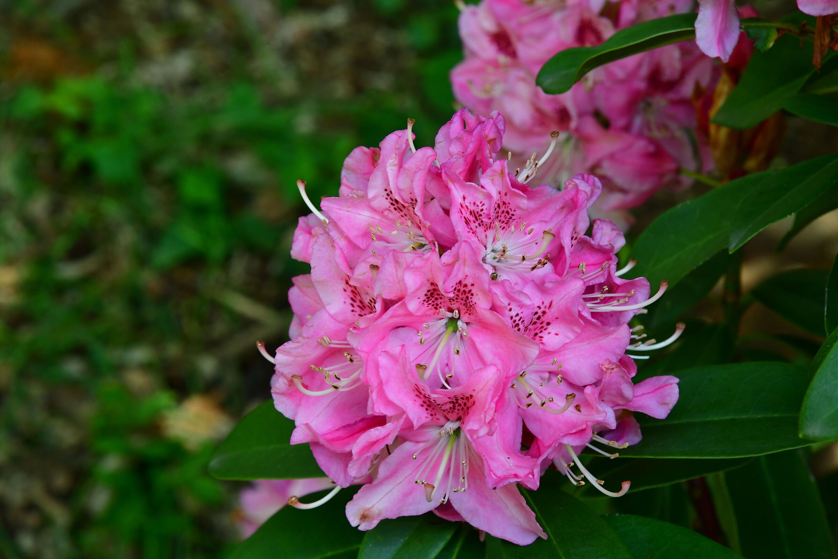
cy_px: 280
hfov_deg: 17.1
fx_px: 2793
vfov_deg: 11.4
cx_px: 419
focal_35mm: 120
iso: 720
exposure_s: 1/125
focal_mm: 80
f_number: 9
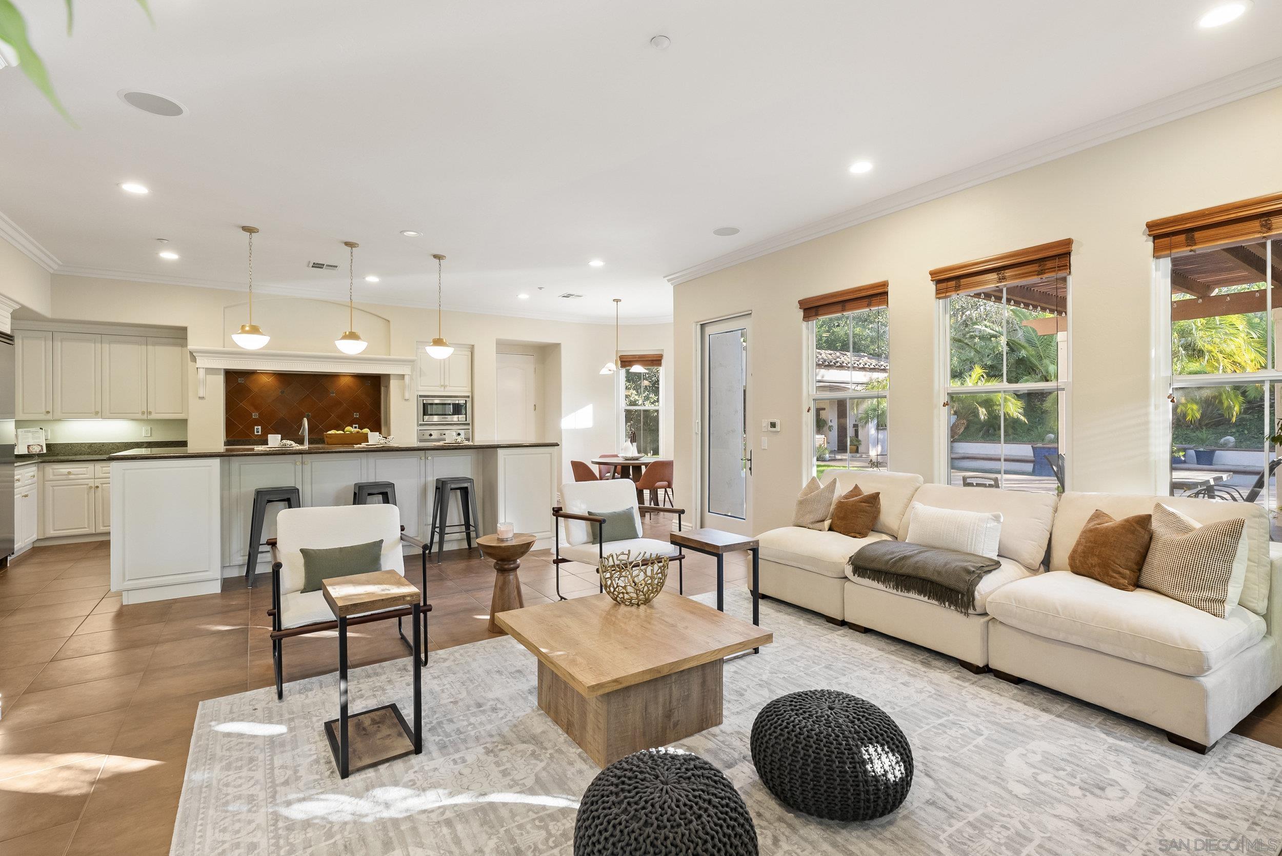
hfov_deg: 96.7
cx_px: 641
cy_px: 428
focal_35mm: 16
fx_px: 570
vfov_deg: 73.8
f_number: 8
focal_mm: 16
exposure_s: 1/5
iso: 500
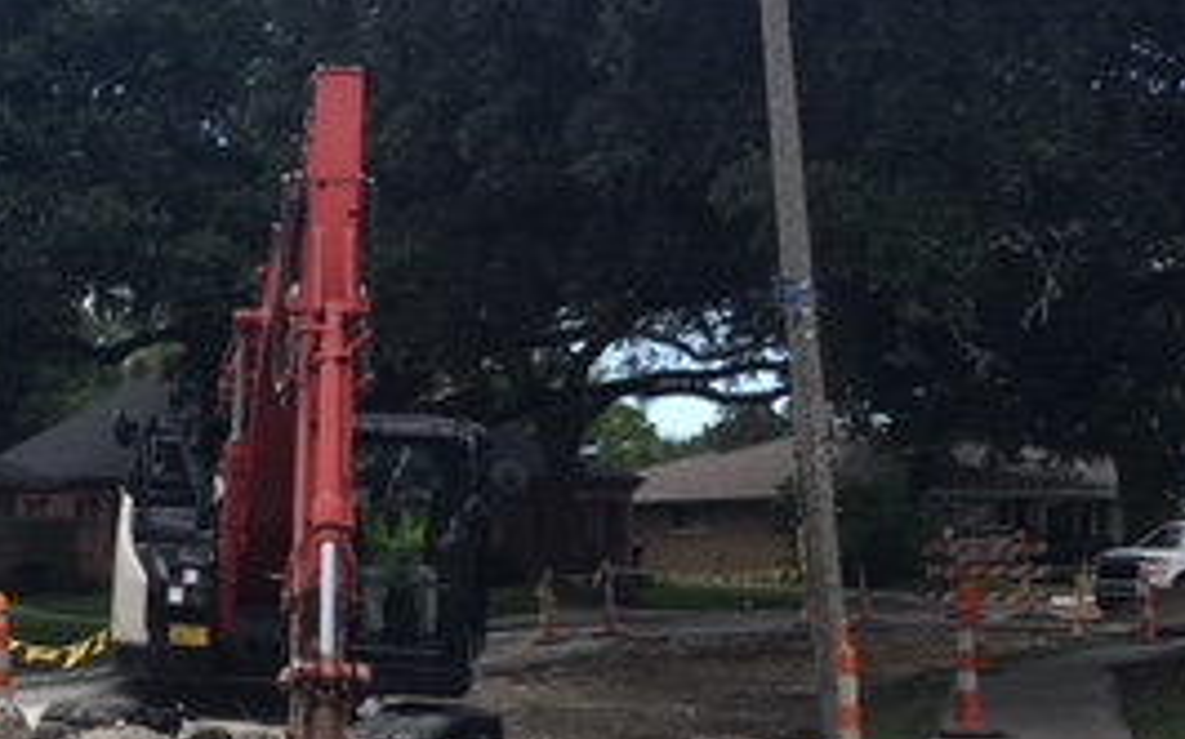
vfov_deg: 17.4
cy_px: 623
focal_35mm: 74
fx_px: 2389
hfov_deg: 25.8
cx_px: -120
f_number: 2.2
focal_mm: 4.15
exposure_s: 1/578
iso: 25
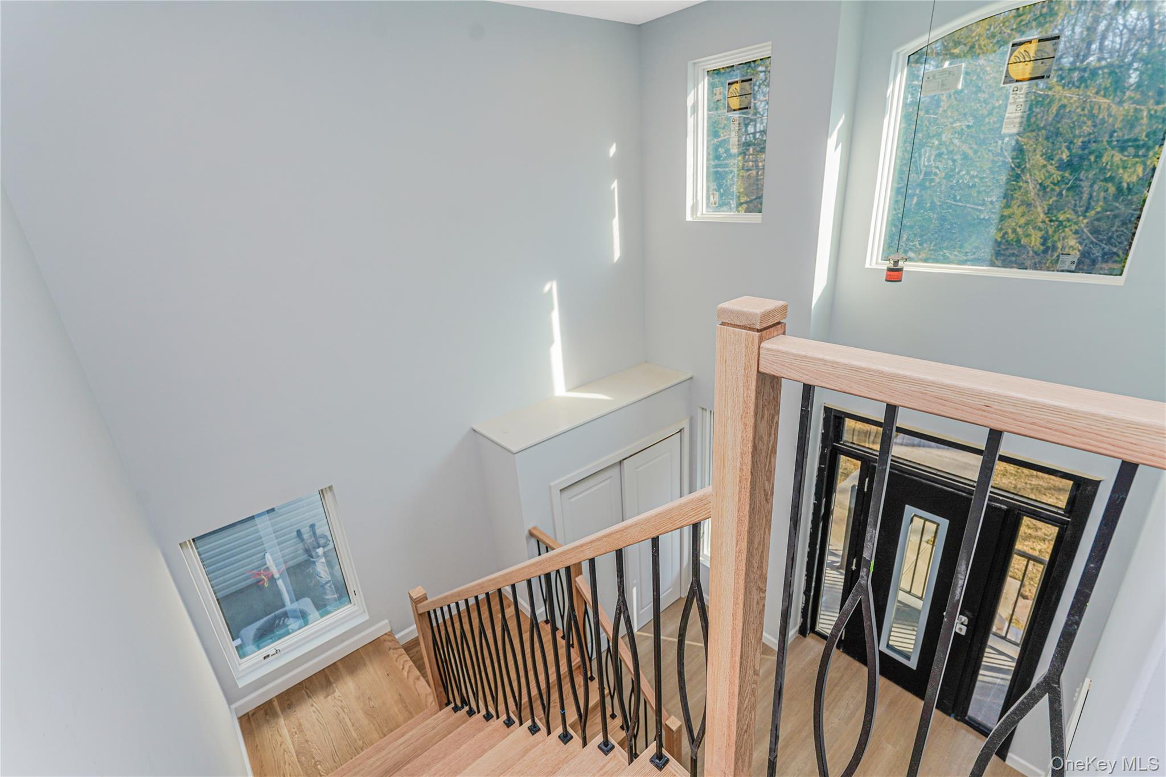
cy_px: 388
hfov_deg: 93.3
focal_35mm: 17
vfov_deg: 70.4
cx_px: 583
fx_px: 551
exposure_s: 1/60
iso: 100
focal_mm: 17
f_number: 5.6
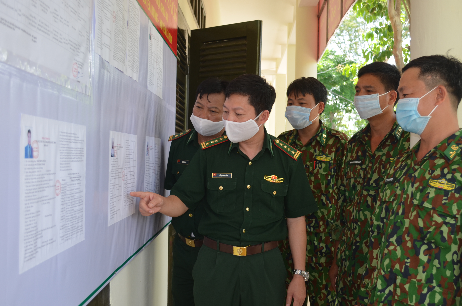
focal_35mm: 43
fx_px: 551
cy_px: 166
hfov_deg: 45.5
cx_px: 249
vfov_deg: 31.0
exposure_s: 1/160
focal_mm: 24
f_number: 4
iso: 200
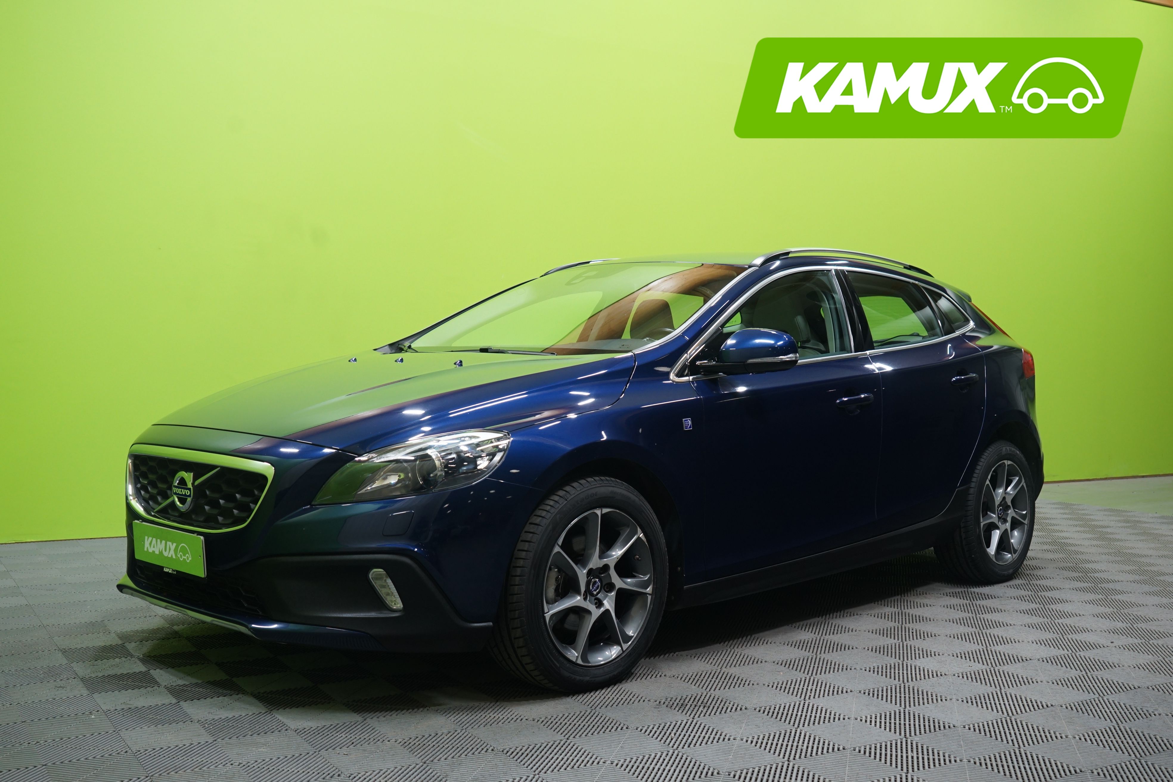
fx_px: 1173
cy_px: 391
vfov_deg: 36.9
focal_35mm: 36
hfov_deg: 53.1
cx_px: 586
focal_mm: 36
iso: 800
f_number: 5.6
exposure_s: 1/20
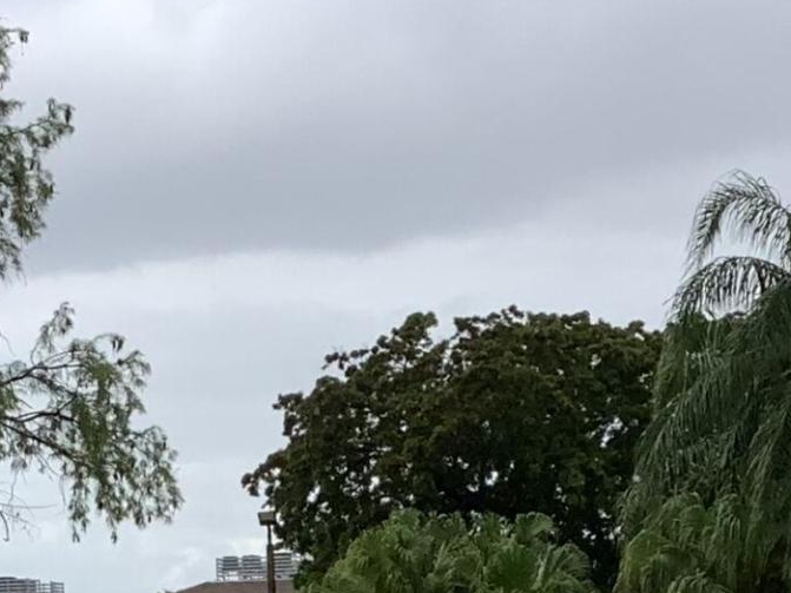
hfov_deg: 14.8
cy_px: 1059
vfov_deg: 10.5
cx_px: 423
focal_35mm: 133
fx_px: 3039
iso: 25
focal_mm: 3.3
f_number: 2.4
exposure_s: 1/762
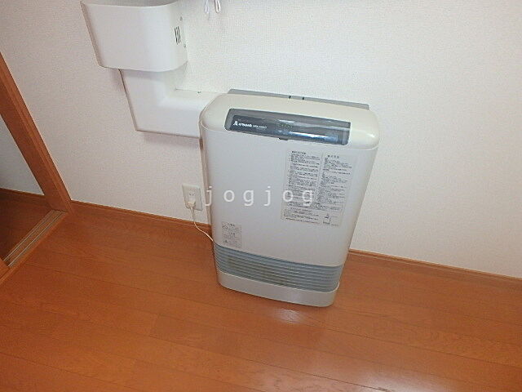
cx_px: 261
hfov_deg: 79.0
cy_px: 196
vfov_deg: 63.4
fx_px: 317
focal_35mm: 21
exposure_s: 1/30
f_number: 3.5
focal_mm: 3.7
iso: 400
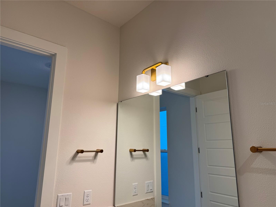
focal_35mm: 24
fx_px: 191
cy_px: 104
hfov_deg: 71.6
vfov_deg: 56.8
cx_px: 138
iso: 80
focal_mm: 6.76
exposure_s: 1/120
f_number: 1.78
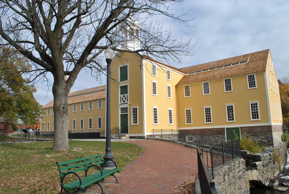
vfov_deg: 48.1
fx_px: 217
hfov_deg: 67.3
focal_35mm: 27
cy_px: 97
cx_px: 144
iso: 100
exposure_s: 1/250
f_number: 8
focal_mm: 18
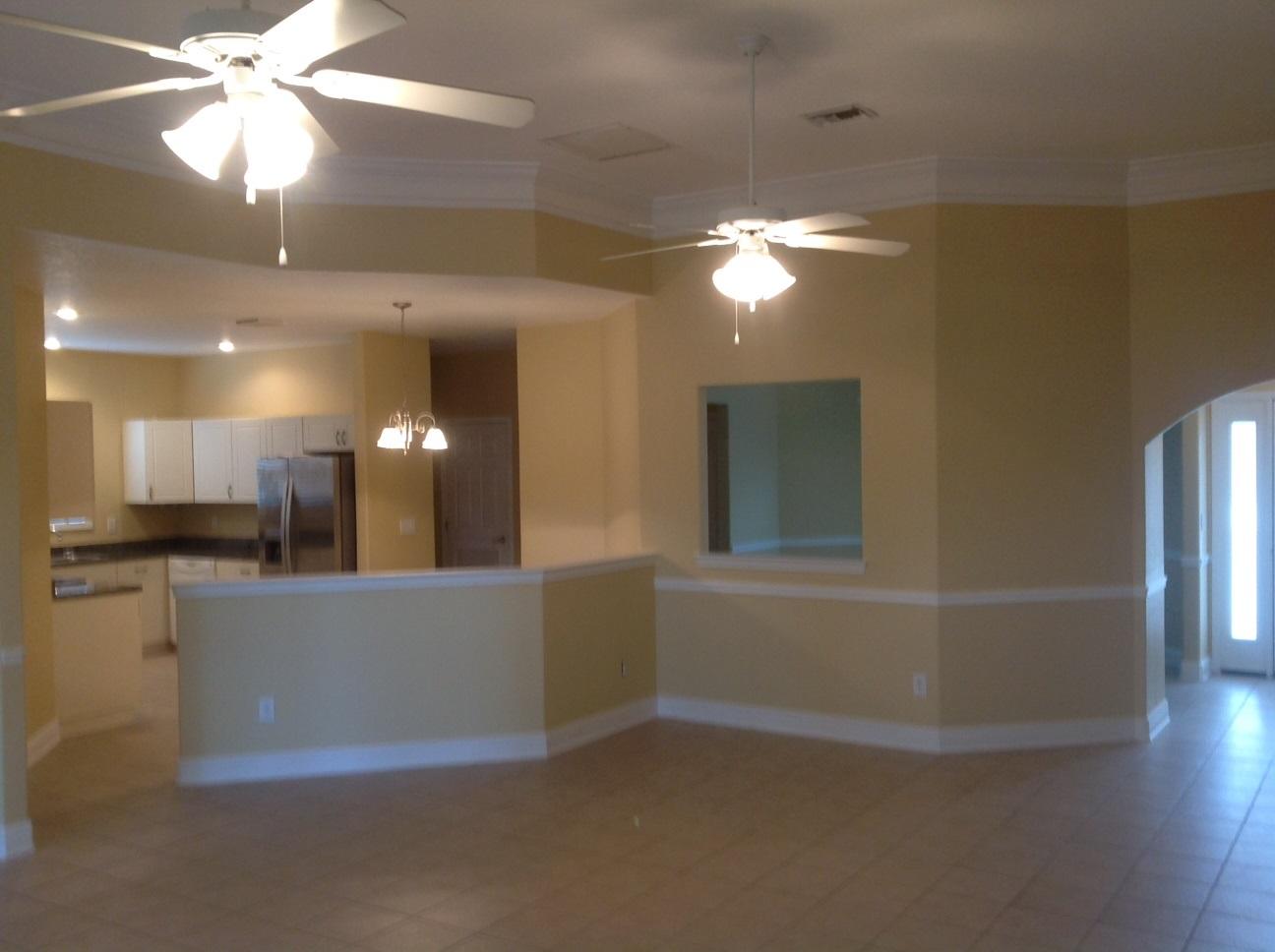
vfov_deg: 40.6
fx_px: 1287
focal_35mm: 35
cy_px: 476
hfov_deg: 52.7
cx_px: 638
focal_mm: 4.28
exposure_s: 1/15
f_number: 2.4
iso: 100
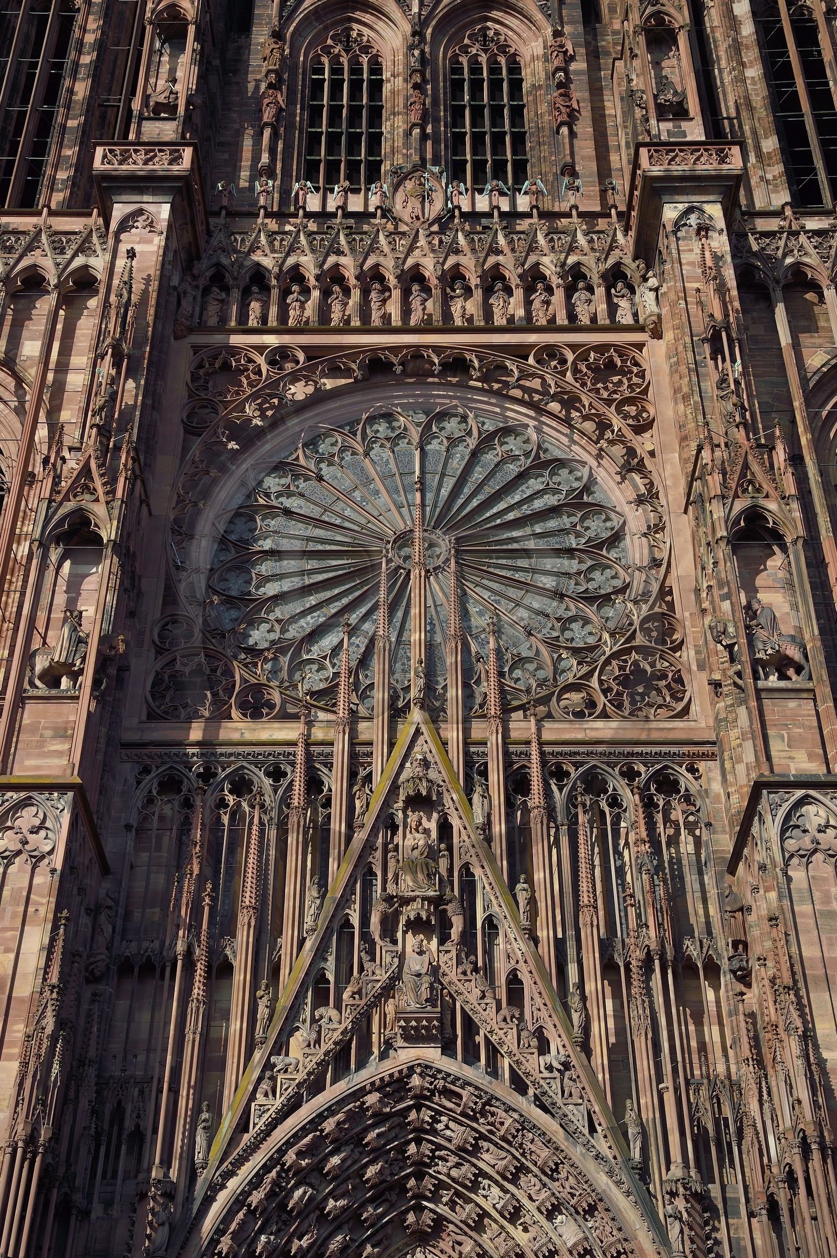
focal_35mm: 45
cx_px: 418
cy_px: 629
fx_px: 1572
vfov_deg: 43.6
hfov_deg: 29.8
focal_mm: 45
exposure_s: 1/250
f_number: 9
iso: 200
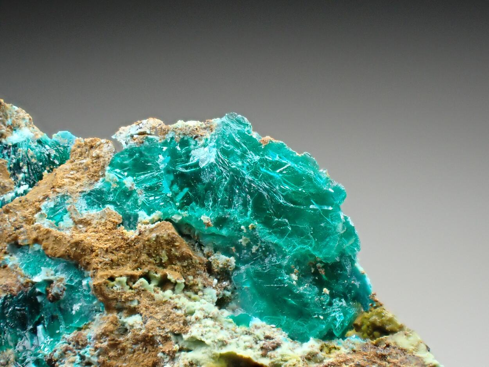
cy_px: 184
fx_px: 1413
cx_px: 244
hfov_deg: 19.6
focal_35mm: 100
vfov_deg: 14.8
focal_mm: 18
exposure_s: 1/400
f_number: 6.3
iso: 320
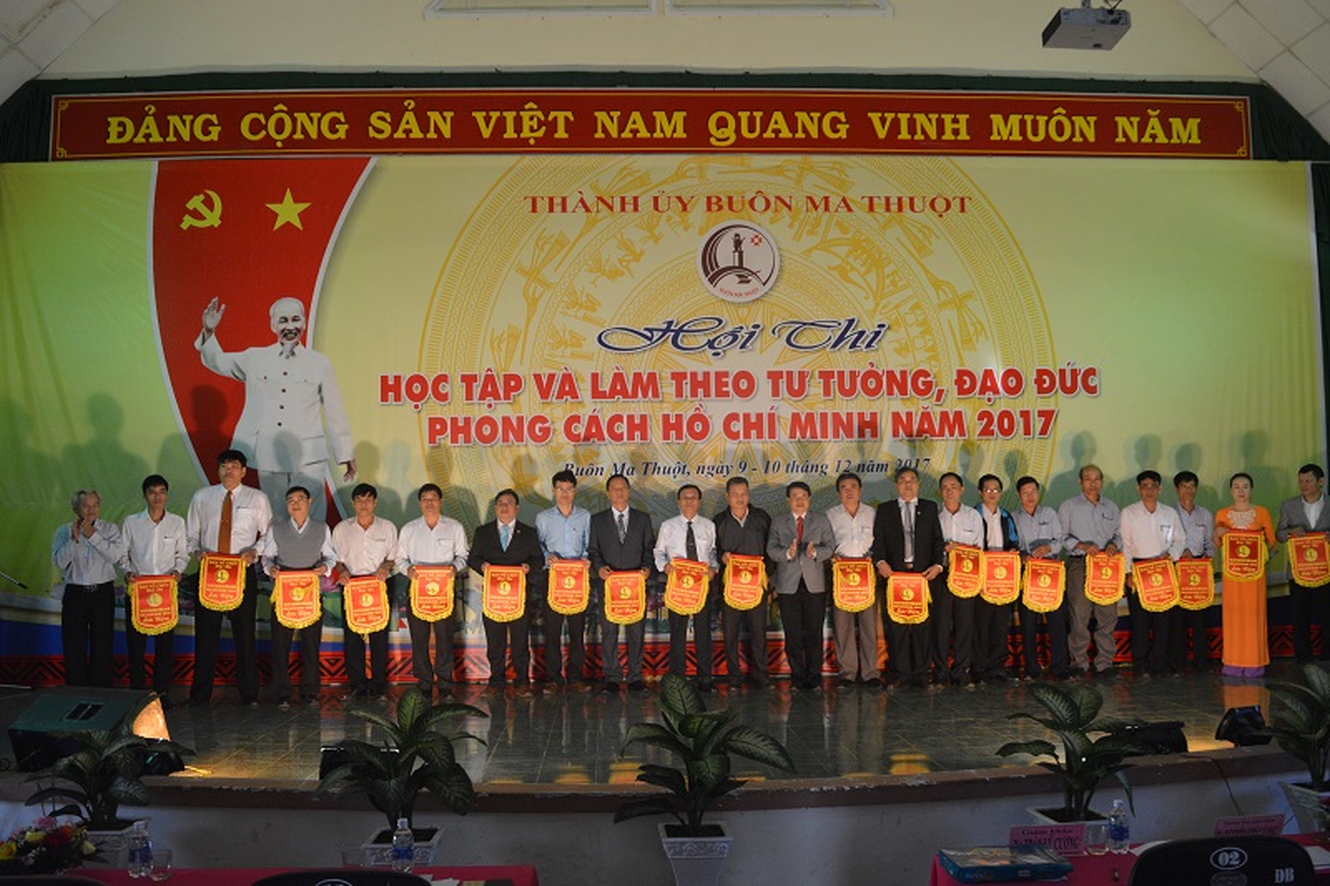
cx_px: 665
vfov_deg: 40.0
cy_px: 443
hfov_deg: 57.2
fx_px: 1219
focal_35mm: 33
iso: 1600
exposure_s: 1/125
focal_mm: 22
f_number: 5.6
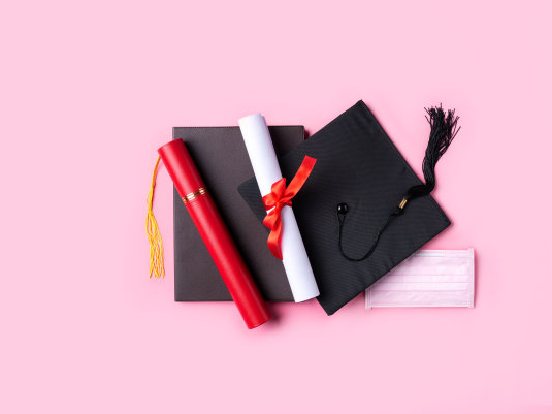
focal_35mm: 44
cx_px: 300
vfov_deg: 32.9
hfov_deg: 42.9
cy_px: 204
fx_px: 701
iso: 100
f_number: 9
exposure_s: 1/160
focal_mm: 40
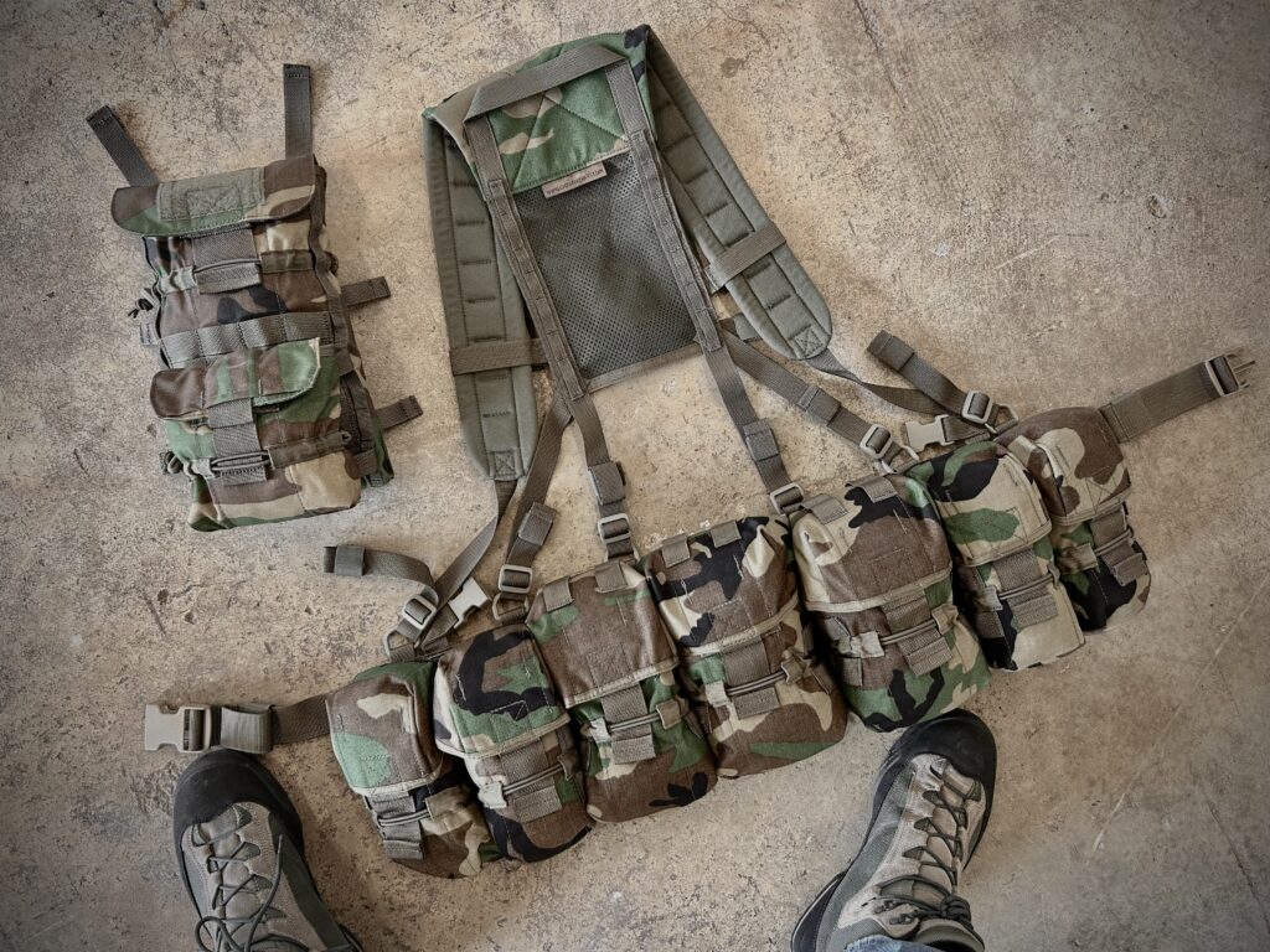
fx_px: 954
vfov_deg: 53.1
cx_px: 635
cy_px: 476
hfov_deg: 67.3
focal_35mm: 26
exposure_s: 1/60
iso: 160
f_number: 1.5
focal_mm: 5.7
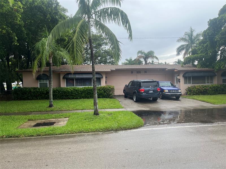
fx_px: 170
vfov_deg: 53.1
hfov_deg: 67.3
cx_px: 113
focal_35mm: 26
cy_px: 84
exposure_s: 1/555
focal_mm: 5.1
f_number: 1.6
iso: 50
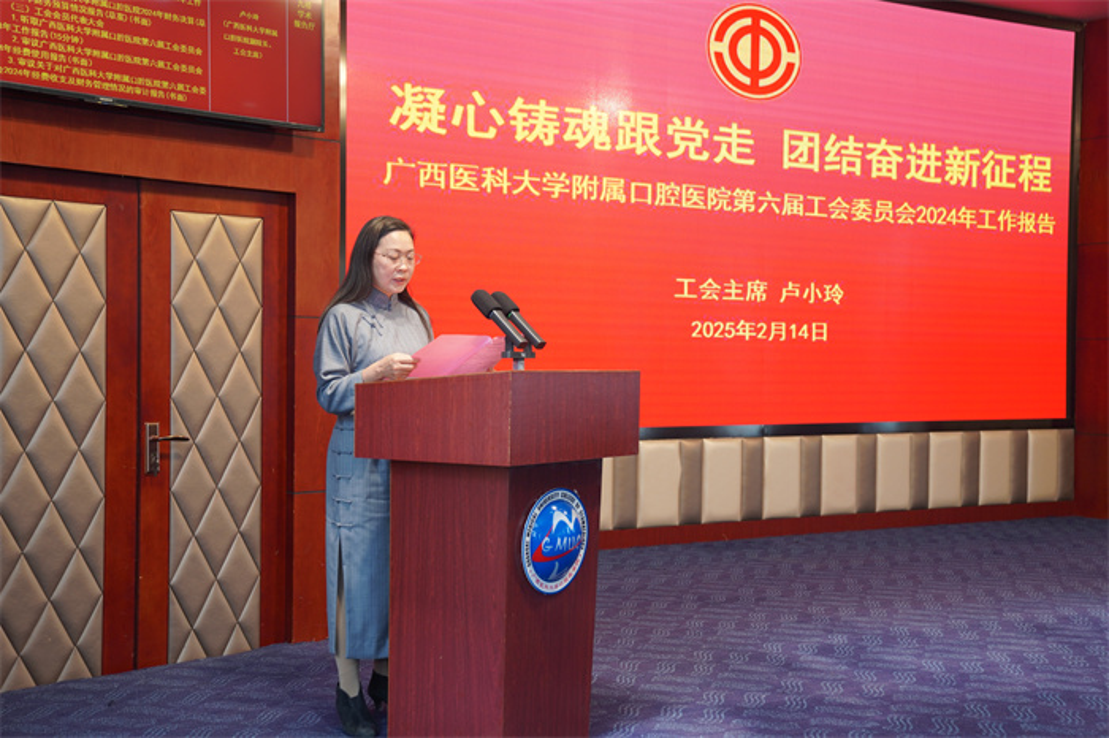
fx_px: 1262
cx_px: 554
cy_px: 369
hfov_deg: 47.4
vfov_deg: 32.6
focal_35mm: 41
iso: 500
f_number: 3.2
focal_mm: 41
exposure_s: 1/100
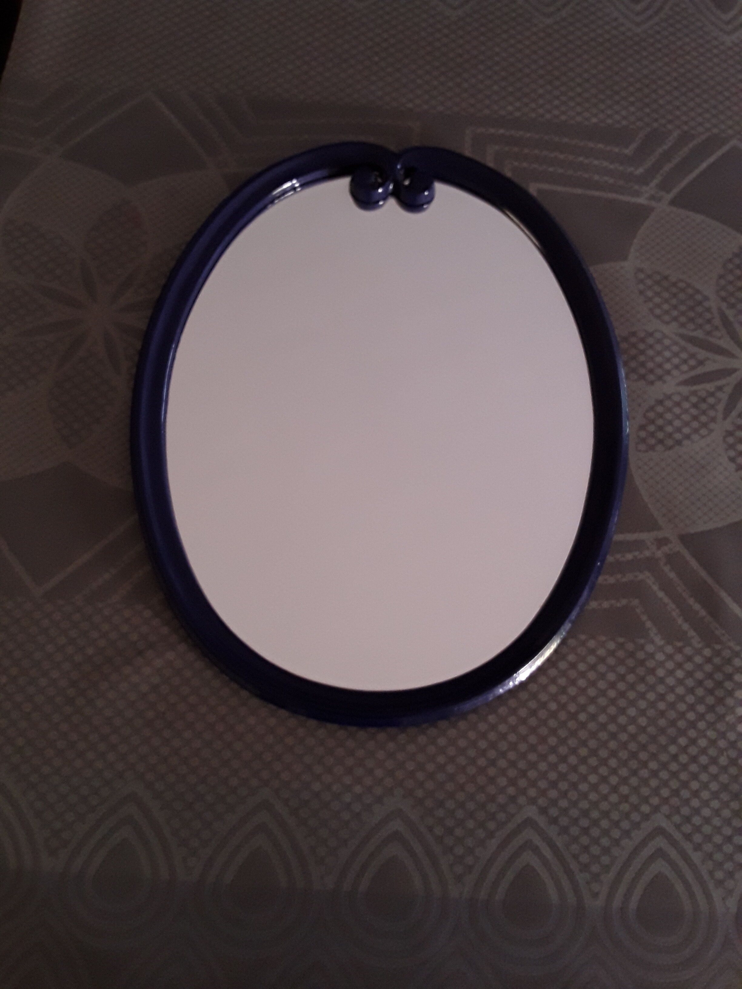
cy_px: 494
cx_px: 371
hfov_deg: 51.4
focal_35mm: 27
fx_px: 772
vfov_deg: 65.3
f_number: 1.9
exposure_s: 1/17
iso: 160
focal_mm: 2.91
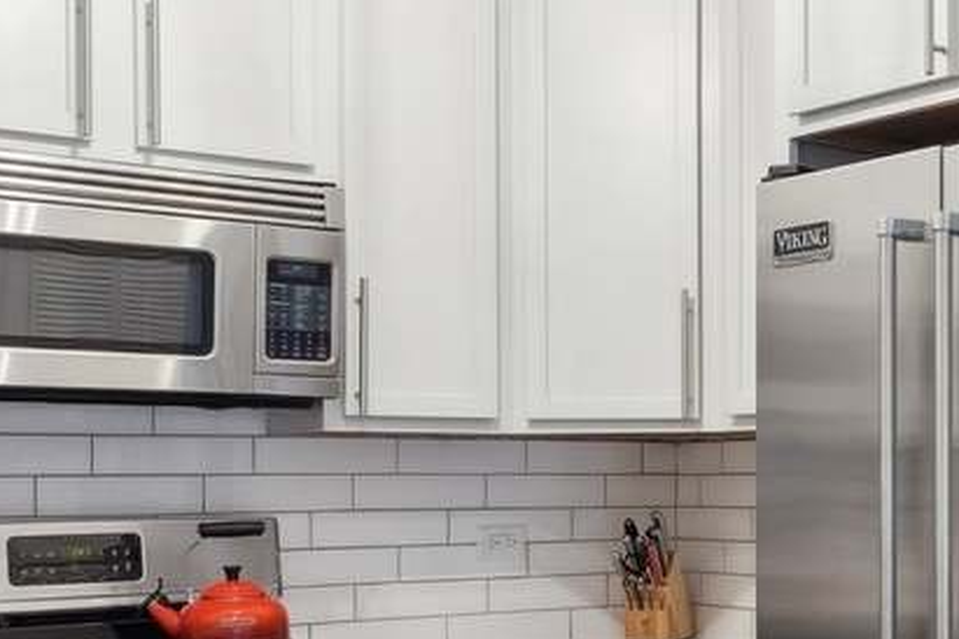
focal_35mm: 63
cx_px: 947
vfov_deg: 21.4
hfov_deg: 29.8
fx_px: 1678
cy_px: 490
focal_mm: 16
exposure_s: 1/8
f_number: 8
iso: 320
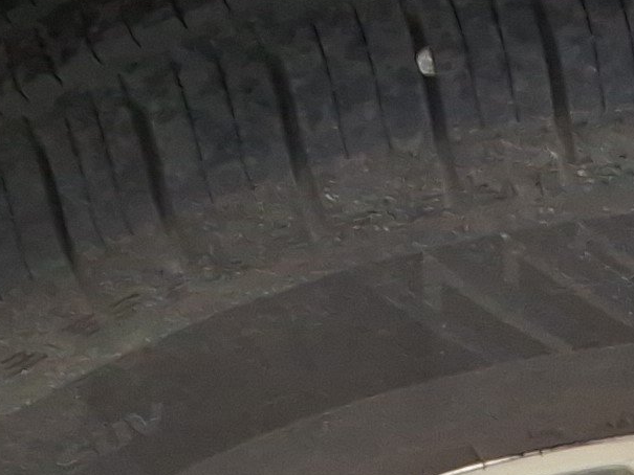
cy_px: 764
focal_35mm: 151
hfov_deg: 12.9
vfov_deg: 9.5
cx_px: 675
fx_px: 2766
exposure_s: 1/40
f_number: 1.9
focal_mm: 2.91
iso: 45
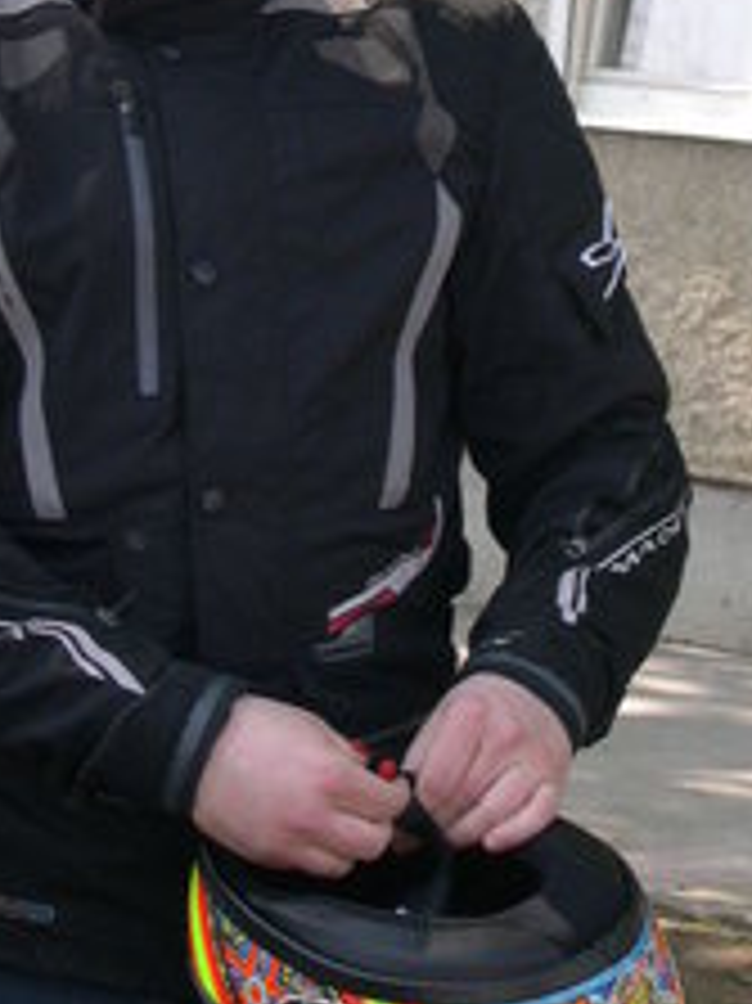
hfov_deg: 7.6
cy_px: -95
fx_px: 5654
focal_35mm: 195
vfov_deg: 10.0
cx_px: 484
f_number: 4.4
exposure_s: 1/133
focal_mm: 18.4
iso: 100
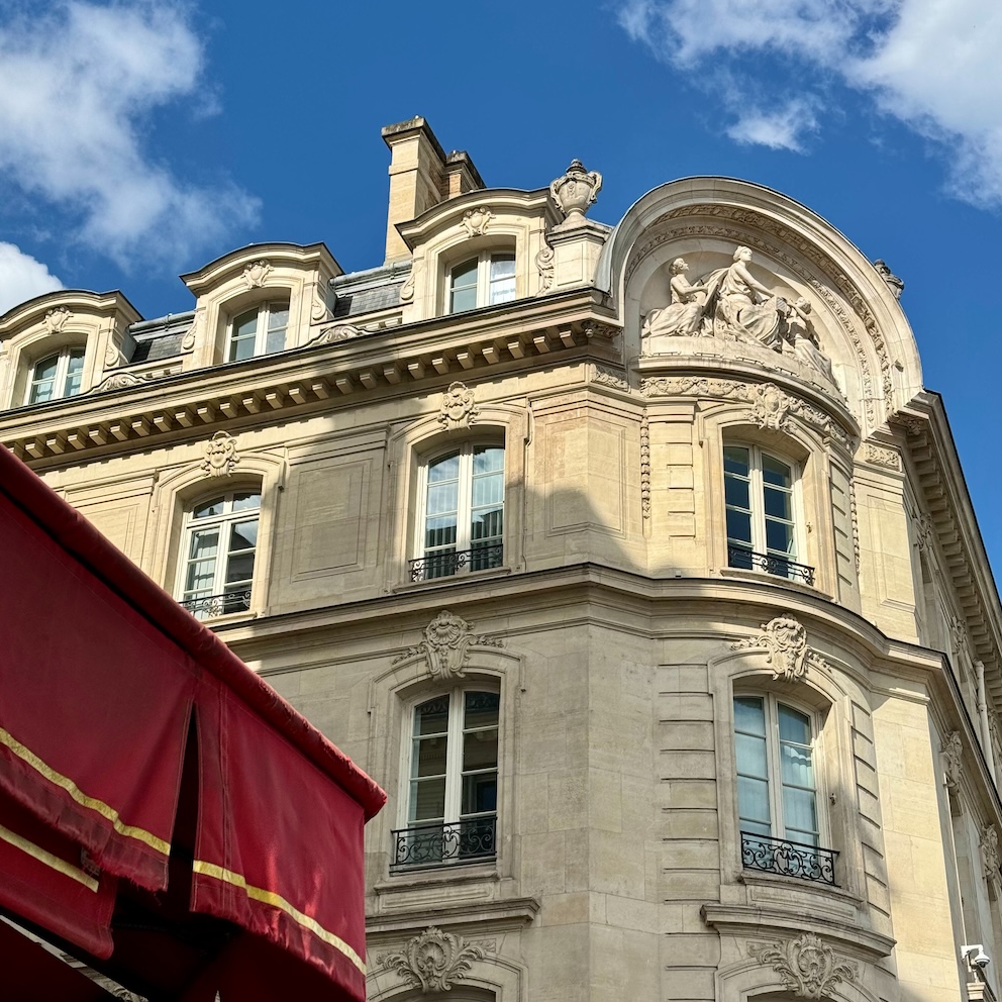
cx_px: 503
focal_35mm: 57
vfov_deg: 30.0
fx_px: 1867
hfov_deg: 30.0
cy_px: 536
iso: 64
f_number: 1.78
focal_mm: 6.76
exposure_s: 1/4975
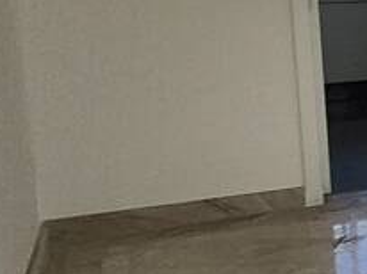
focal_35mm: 91
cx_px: 1156
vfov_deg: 16.0
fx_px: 964
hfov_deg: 10.9
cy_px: 20
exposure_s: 1/680
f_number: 2.2
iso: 50
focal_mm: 1.74
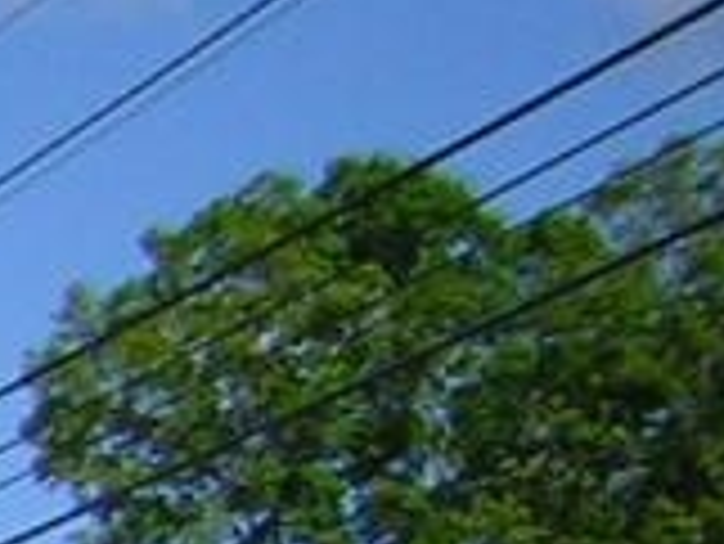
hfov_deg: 7.7
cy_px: 1272
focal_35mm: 229
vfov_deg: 6.2
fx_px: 4793
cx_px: -1318
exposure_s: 1/433
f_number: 5.2
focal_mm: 4.7
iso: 50
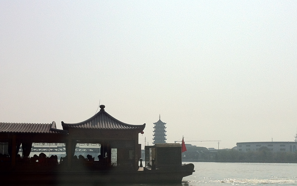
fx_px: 413
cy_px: 136
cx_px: 140
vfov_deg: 25.1
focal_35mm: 51
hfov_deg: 39.6
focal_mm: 3.85
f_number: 2.8
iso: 80
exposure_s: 1/6033
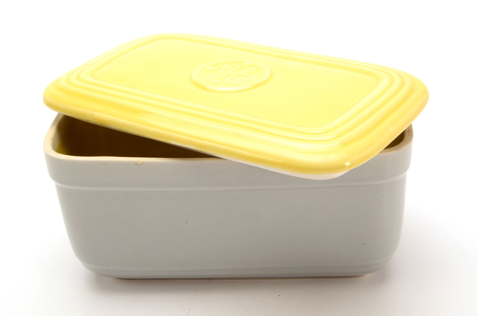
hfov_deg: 29.9
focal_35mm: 68
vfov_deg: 20.1
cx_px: 238
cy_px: 158
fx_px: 893
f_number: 22
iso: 100
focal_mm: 45
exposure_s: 1/160
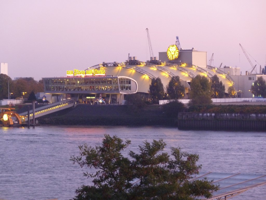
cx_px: 133
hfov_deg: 11.7
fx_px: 1299
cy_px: 100
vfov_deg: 8.8
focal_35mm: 169
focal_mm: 27.8
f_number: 4.5
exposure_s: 1/4
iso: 400
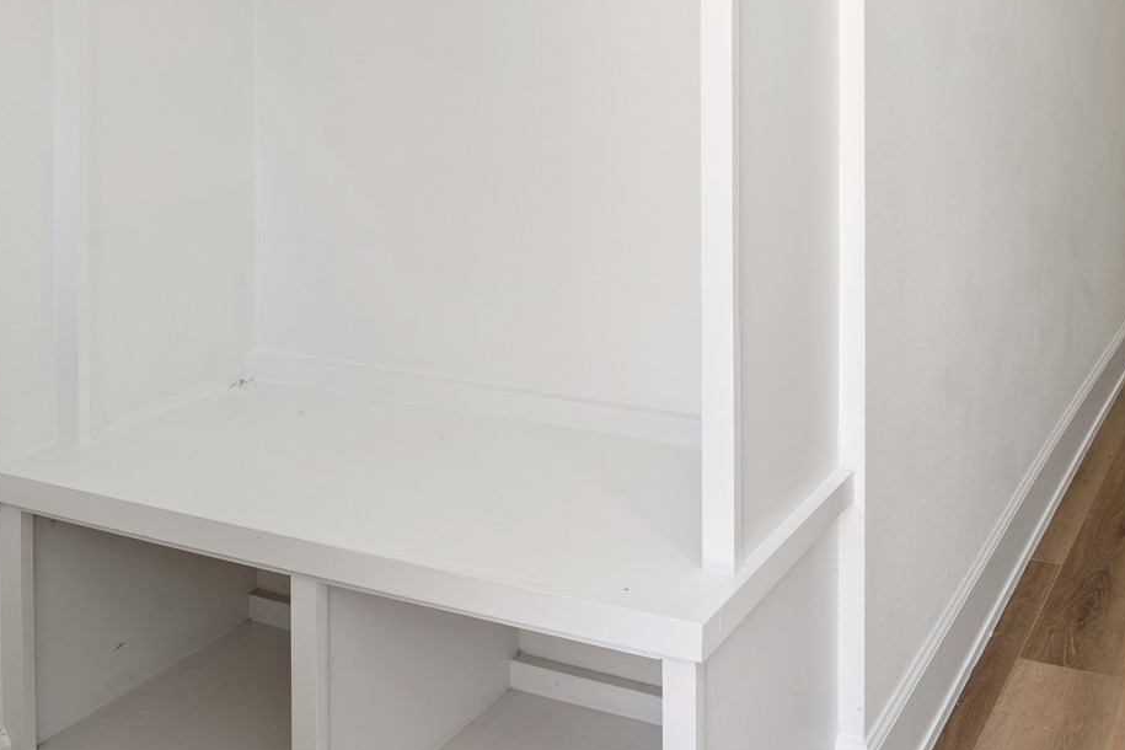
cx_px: 904
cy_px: -27
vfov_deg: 31.9
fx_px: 1187
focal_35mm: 38
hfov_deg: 47.8
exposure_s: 1/2.5
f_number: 9
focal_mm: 16
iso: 200
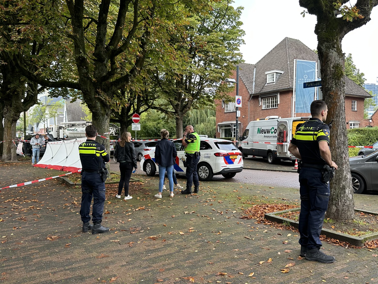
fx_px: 328
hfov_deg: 60.0
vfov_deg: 46.8
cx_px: 193
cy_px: 153
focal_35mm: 30
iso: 80
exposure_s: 1/310
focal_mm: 6.86
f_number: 1.78
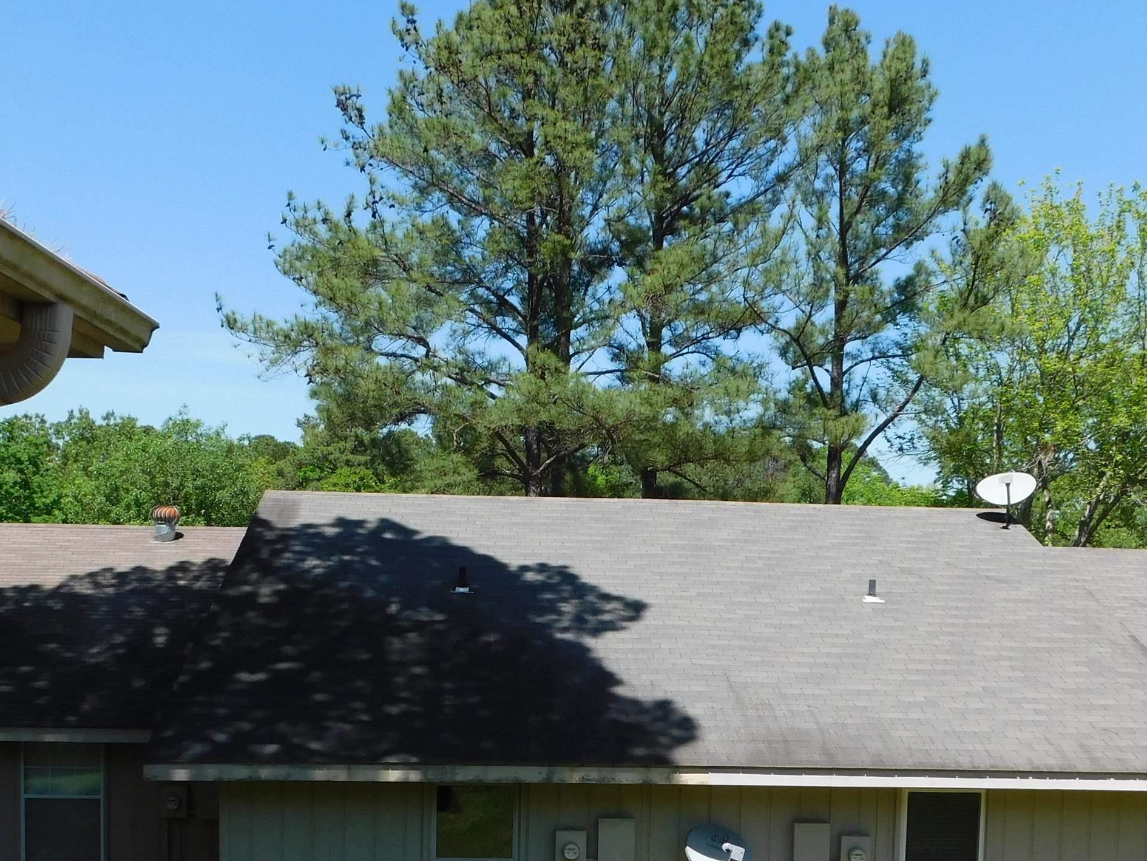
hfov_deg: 47.8
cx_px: 537
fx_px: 1292
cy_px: 648
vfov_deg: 36.0
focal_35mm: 39
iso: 125
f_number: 3
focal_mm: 4.1
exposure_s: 1/1250
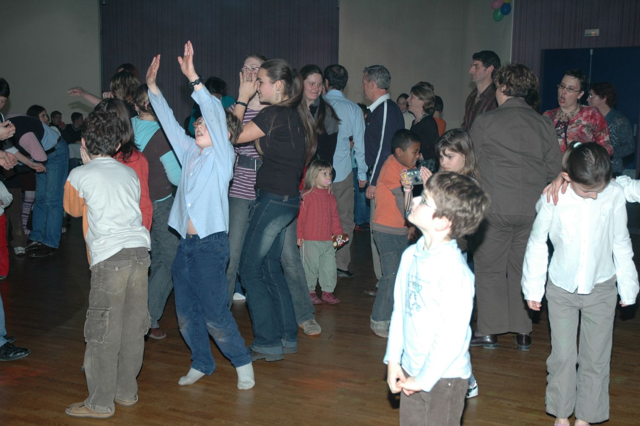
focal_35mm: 51
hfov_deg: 38.9
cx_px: 320
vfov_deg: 26.4
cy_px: 213
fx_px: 906
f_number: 4.2
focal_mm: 34
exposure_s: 1/60
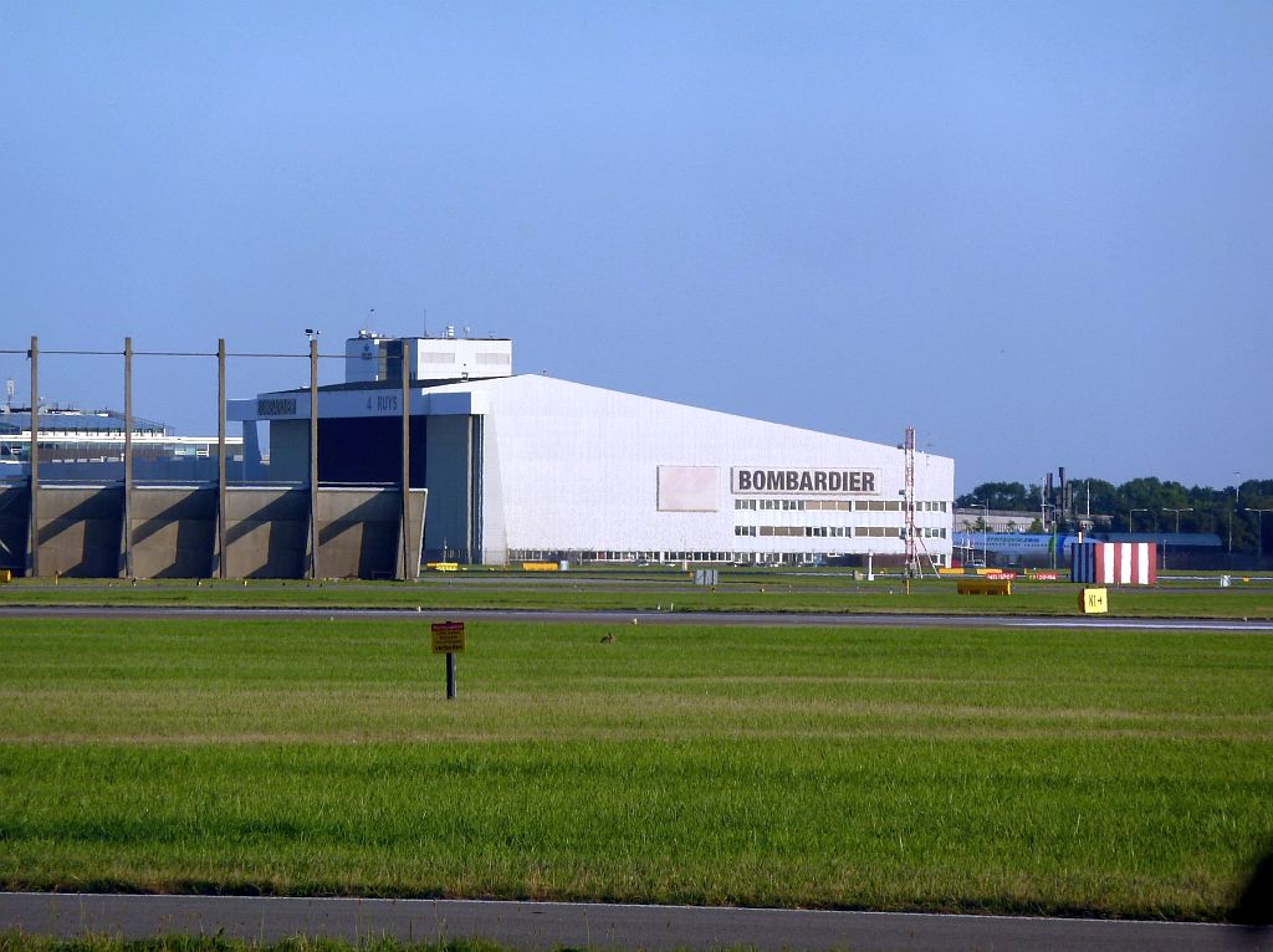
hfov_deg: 6.6
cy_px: 476
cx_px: 636
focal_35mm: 300
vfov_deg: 4.9
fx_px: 11022
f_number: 4.9
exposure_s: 1/250
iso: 80
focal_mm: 49.2
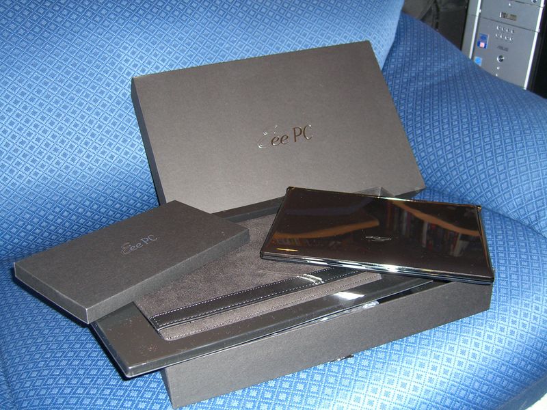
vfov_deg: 37.7
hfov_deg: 49.0
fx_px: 600
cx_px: 274
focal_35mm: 38
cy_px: 205
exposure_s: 1/60
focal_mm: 7.9
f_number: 2.8
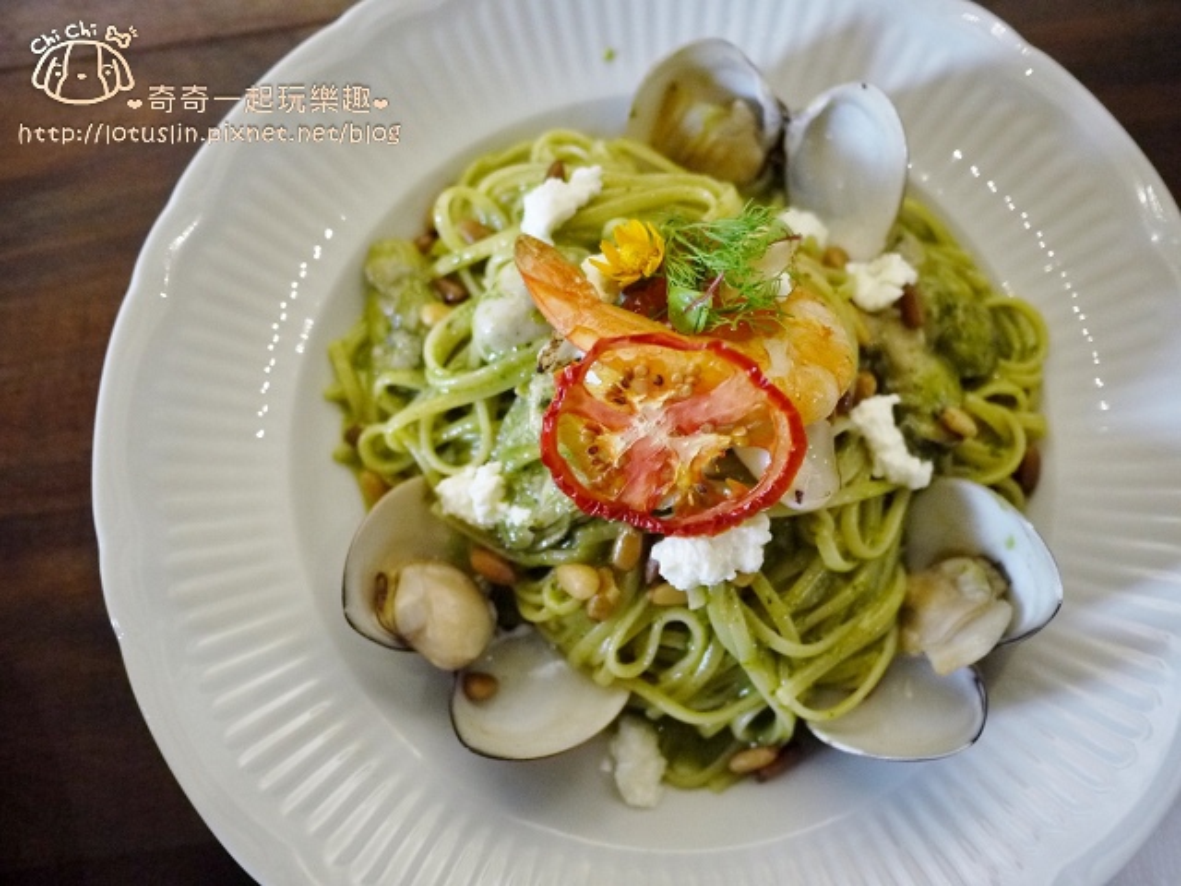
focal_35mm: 28
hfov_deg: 63.4
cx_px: 590
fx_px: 955
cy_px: 443
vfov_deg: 49.7
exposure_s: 1/40
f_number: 2.5
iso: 800
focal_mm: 14
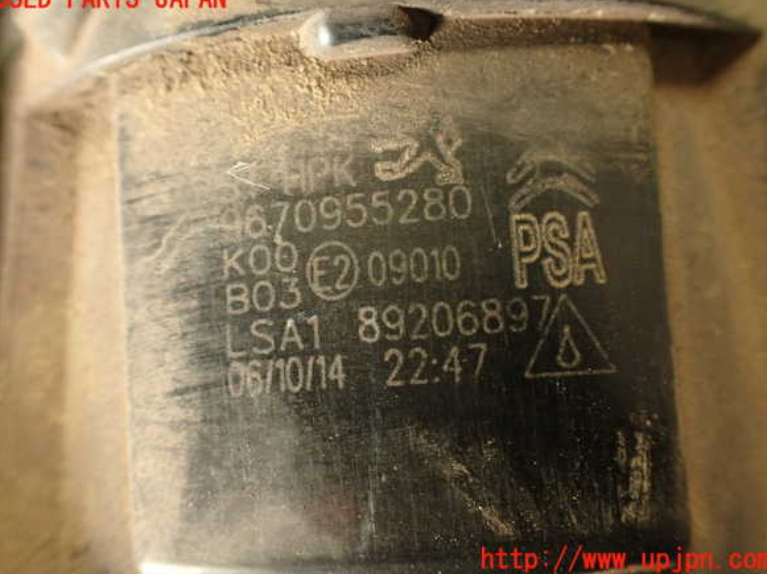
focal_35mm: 31
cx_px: 383
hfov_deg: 58.4
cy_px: 280
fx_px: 686
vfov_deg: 45.4
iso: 320
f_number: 2.3
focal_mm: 5.4
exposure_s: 1/30
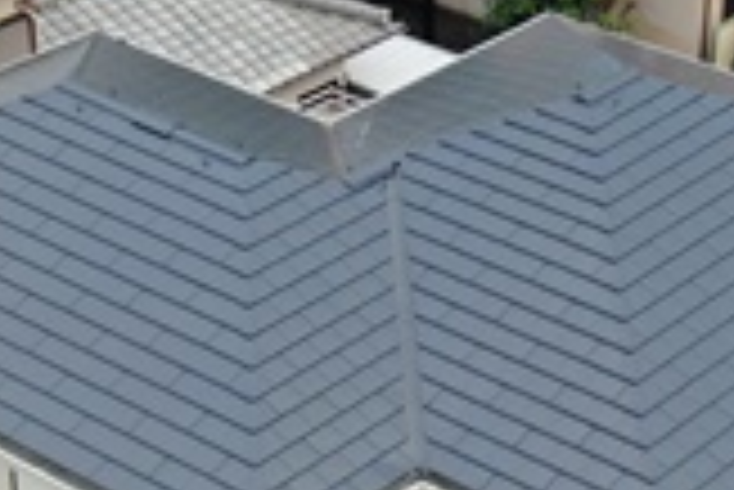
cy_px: 396
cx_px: 396
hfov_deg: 19.1
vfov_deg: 12.8
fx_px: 2184
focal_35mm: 107
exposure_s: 1/240
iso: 100
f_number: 3.8
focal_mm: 8.6
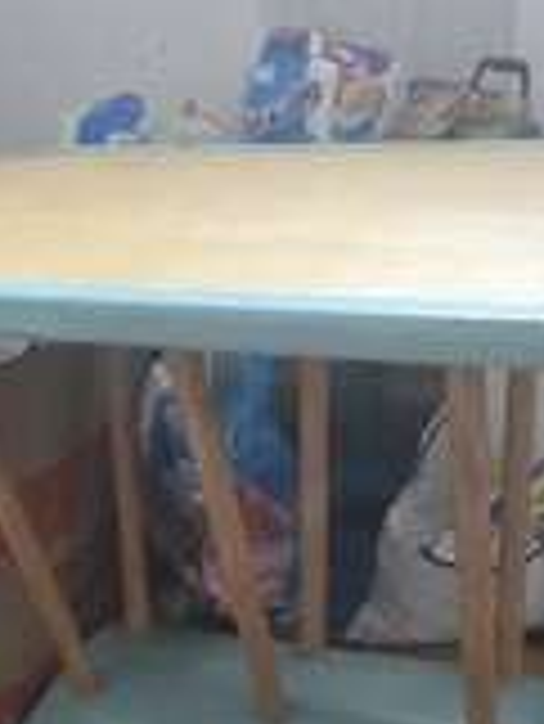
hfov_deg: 25.7
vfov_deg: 32.3
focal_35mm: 57
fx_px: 1193
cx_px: 301
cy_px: 639
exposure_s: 1/101
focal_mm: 6.3
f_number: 1.7
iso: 1250
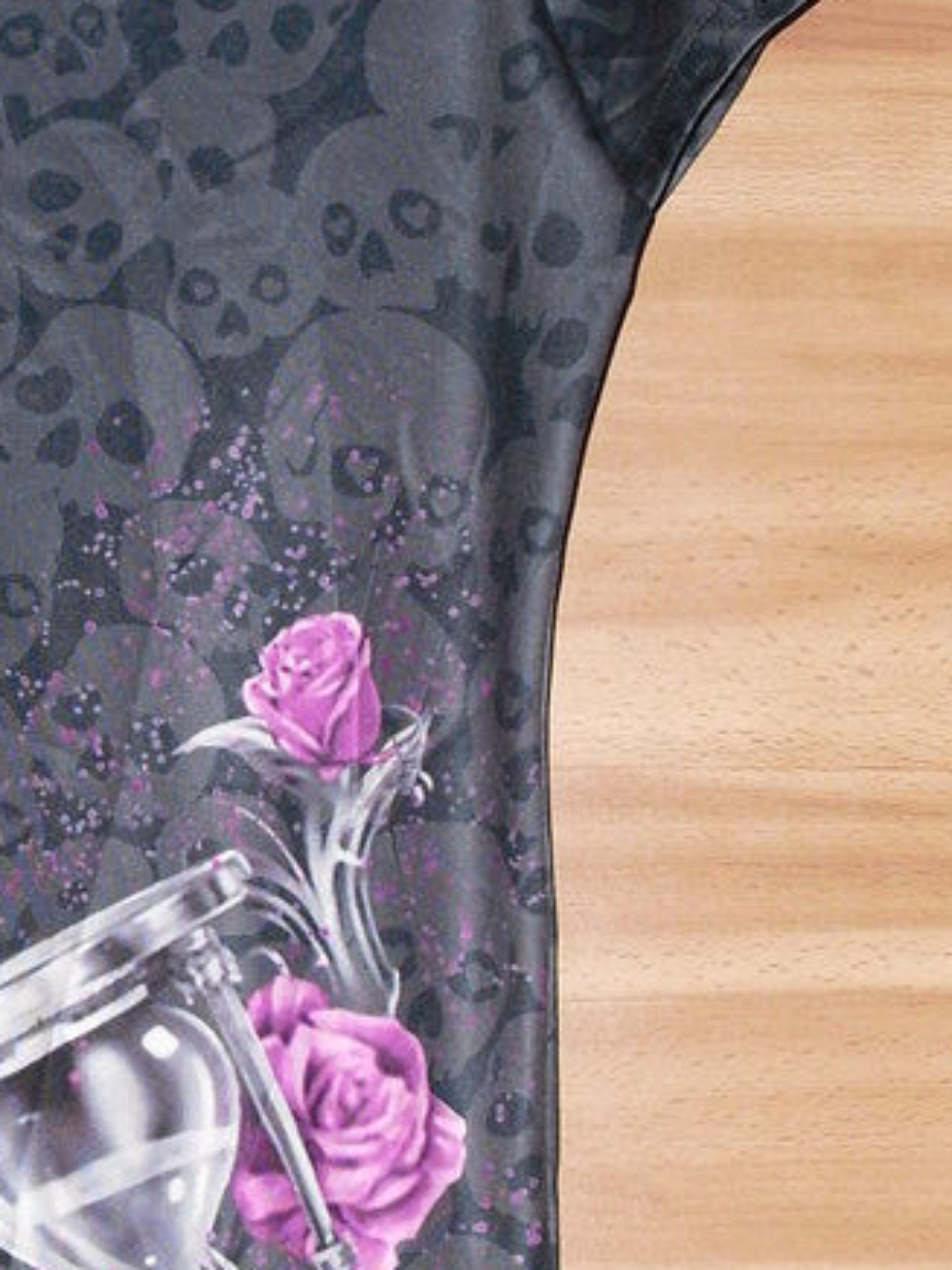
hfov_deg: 13.3
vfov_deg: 17.9
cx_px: 67
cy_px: 642
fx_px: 4034
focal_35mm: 110
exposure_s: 1/60
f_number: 3.1
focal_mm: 6.3
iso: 100
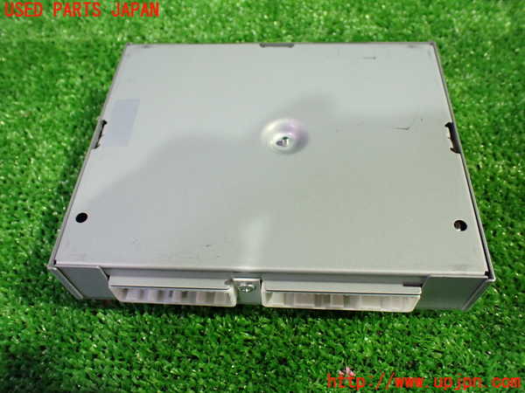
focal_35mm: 30
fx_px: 455
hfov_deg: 60.0
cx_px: 262
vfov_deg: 46.8
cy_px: 196
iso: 800
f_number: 2.3
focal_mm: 5.4
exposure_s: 1/50
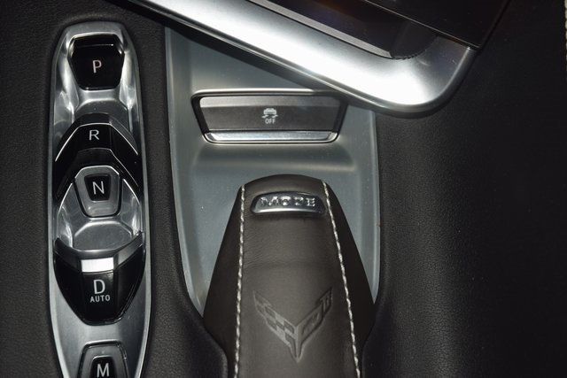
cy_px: 189
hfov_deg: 28.1
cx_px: 284
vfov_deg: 18.9
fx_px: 1134
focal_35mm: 72
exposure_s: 1/60
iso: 100
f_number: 8
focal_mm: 48
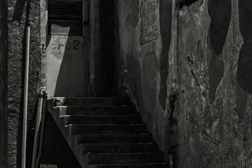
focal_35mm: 328
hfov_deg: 6.1
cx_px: -251
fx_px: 2297
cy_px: -117
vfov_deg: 4.2
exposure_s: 1/900
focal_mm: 28
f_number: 5.6
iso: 200
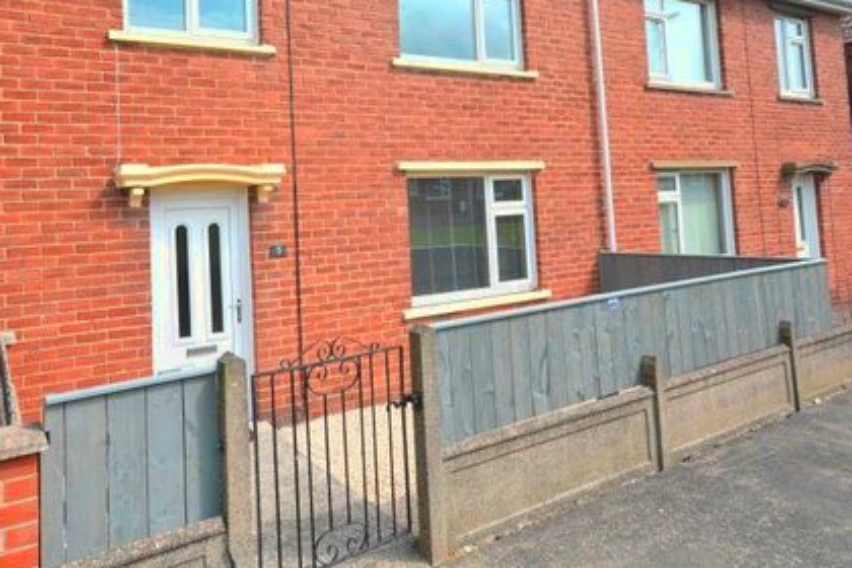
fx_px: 592
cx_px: 341
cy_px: 175
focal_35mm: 25
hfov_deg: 70.8
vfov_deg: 50.1
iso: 100
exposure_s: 1/250
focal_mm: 10
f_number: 8
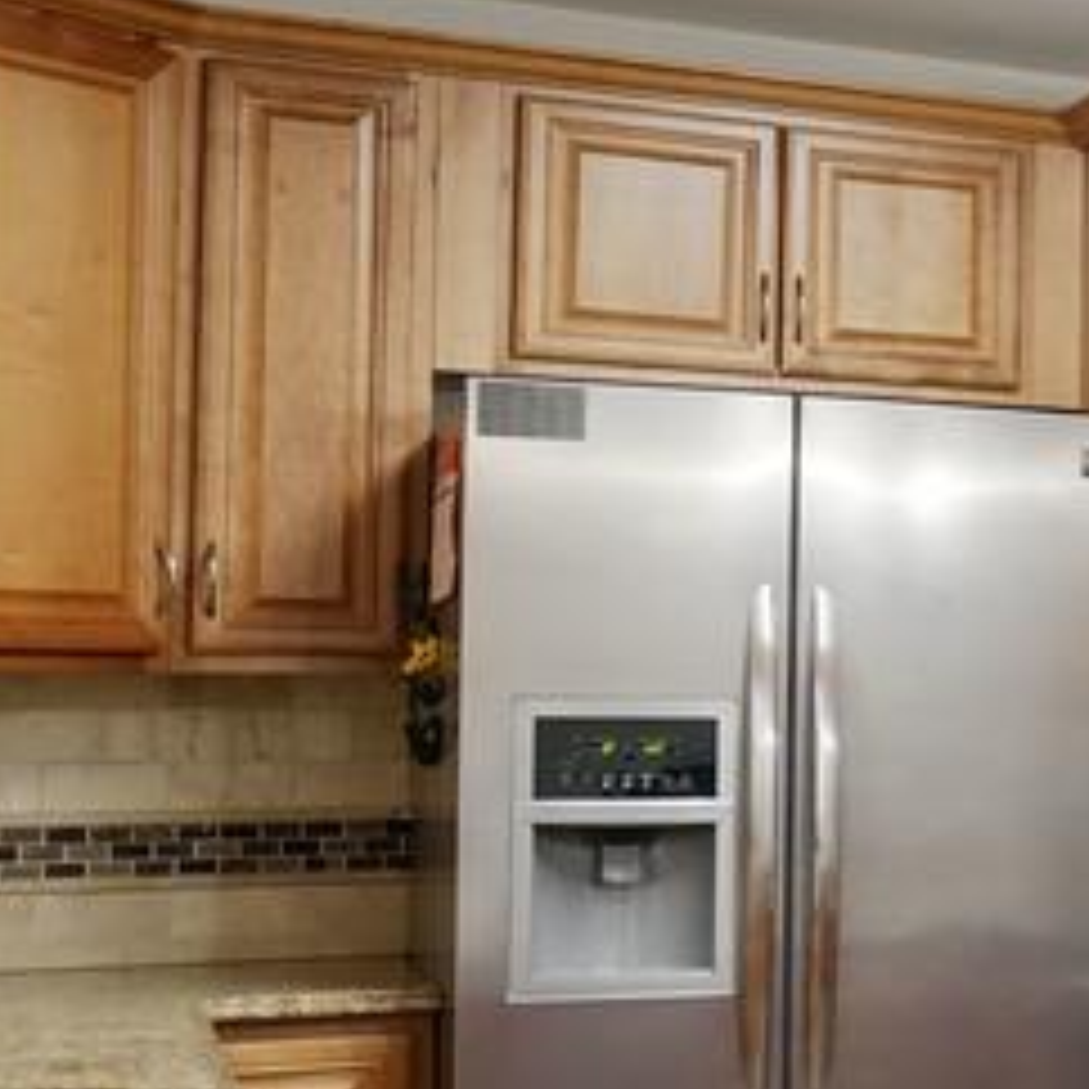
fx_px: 2883
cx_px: 2619
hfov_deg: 14.3
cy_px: 623
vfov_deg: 21.4
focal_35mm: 81
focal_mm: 16
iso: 1250
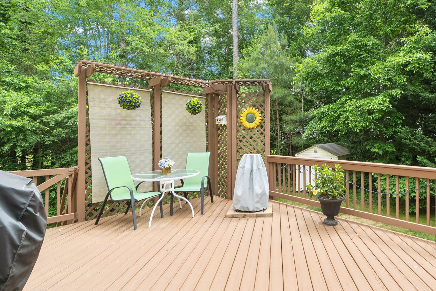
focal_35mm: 19
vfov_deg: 64.4
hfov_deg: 83.4
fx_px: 230
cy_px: 128
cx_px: 296
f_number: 7.1
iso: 250
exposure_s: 1/125
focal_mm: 12
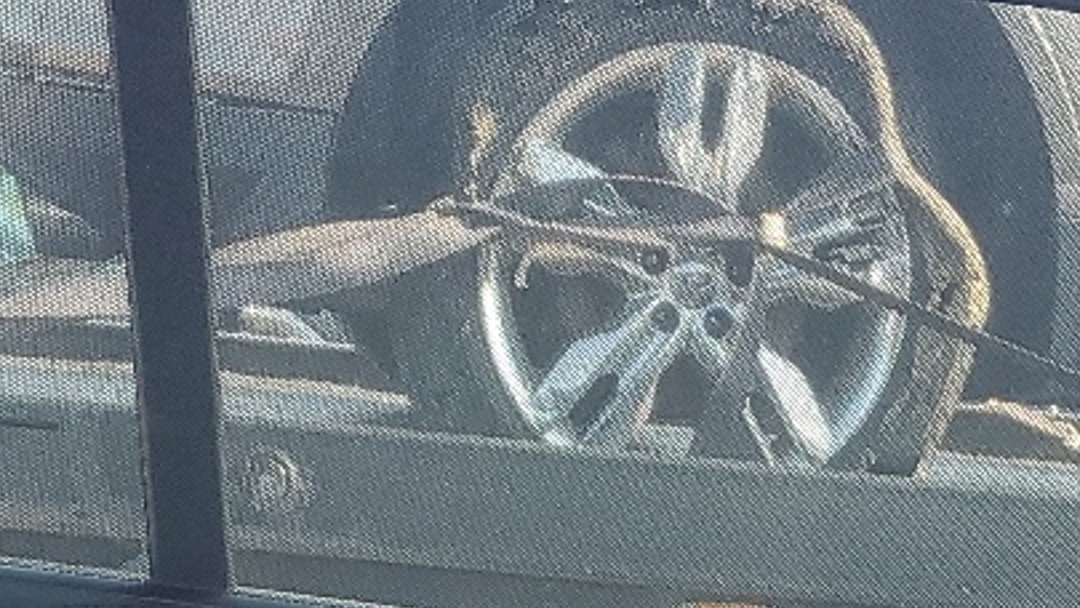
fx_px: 3208
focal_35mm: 112
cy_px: 1507
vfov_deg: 9.5
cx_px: 741
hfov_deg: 19.0
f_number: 1.5
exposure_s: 1/120
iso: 91
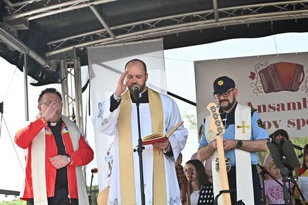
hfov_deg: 23.6
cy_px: 102
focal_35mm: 86
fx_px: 736
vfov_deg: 15.9
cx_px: 154
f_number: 7.1
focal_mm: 86
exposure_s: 1/1250
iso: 1600
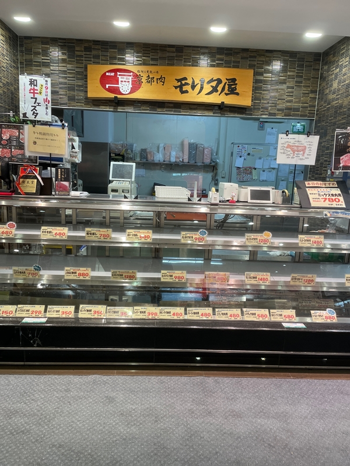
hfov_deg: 53.1
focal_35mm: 26
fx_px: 351
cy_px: 233
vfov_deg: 67.3
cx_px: 175
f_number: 1.6
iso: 100
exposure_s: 1/120
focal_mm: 4.2
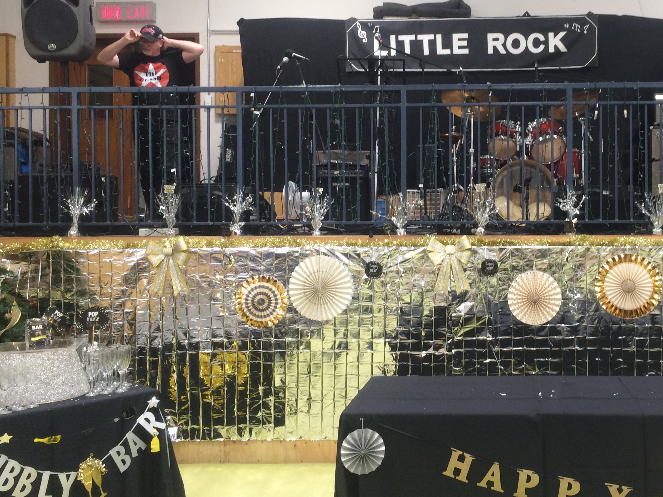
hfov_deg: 43.9
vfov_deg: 34.3
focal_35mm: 42
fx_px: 804
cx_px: 463
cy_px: 209
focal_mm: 4.15
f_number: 2.2
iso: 100
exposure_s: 1/30
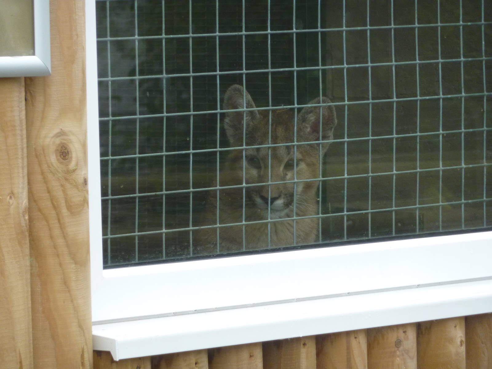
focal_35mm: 278
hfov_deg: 7.1
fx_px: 3951
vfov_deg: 5.3
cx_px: 246
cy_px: 184
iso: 200
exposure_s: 1/125
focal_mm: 45.7
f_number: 4.8
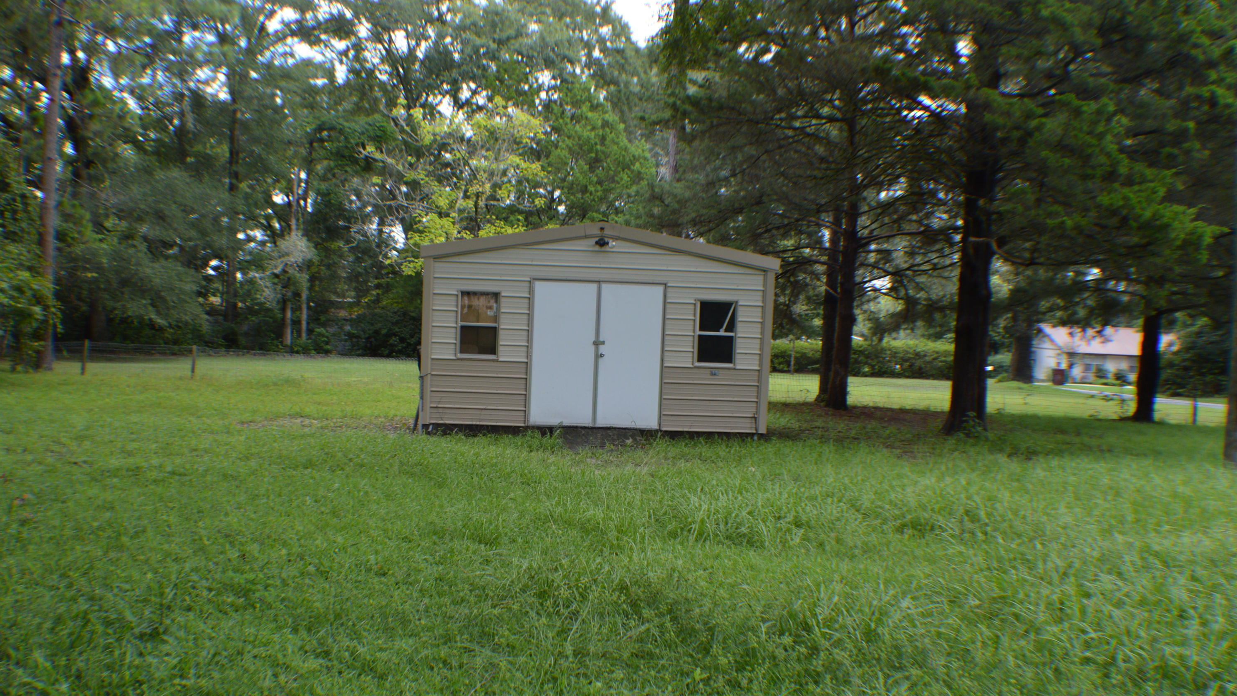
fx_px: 1345
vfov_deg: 29.0
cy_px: 396
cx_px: 616
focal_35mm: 41
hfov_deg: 49.4
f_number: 5.6
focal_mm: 26
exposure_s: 1/125
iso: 360
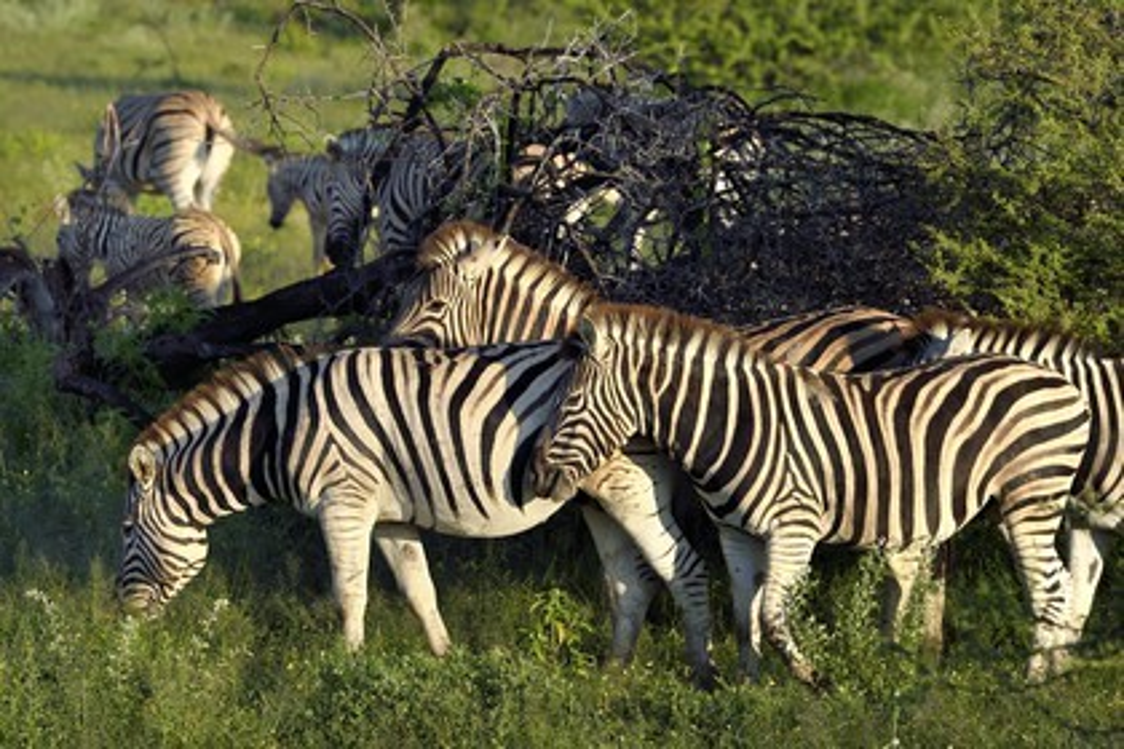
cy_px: 374
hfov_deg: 7.4
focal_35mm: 280
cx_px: 562
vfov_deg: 4.9
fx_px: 8742
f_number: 8
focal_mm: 280
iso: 400
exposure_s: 1/800
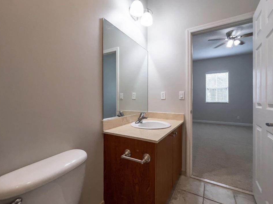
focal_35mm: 14
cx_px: 143
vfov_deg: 85.6
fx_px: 110
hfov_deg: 102.0
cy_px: 100
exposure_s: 1/120
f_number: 2.4
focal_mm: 1.54
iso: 250
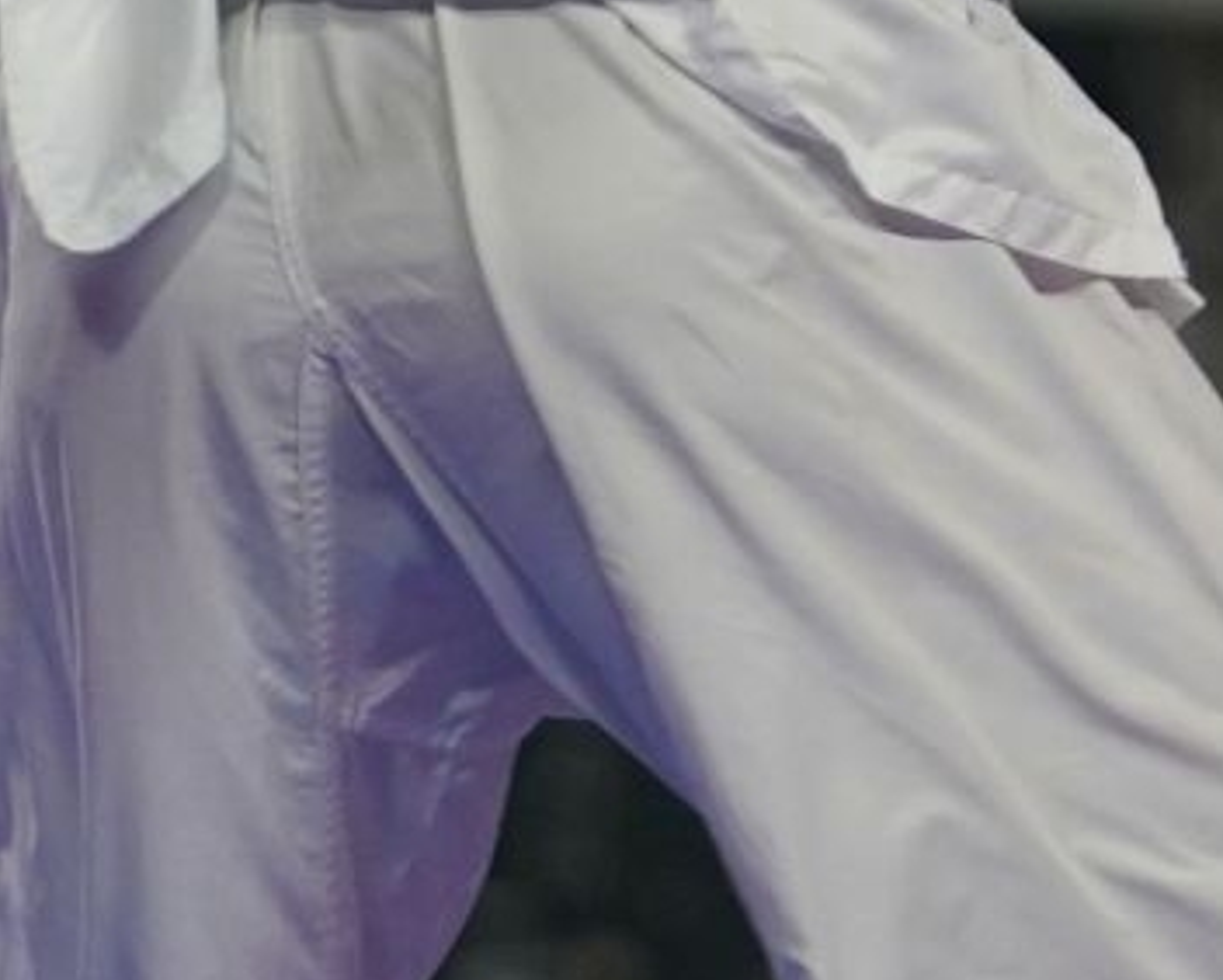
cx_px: 1786
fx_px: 47914
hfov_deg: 1.5
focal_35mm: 1323
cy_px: -476
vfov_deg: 1.2
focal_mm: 184
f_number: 2.8
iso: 1000
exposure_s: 1/1000
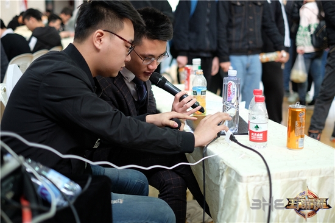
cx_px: 168
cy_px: 112
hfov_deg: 37.5
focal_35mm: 53
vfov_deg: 25.5
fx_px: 493
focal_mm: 35
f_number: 1.4
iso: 1000
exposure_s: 1/250
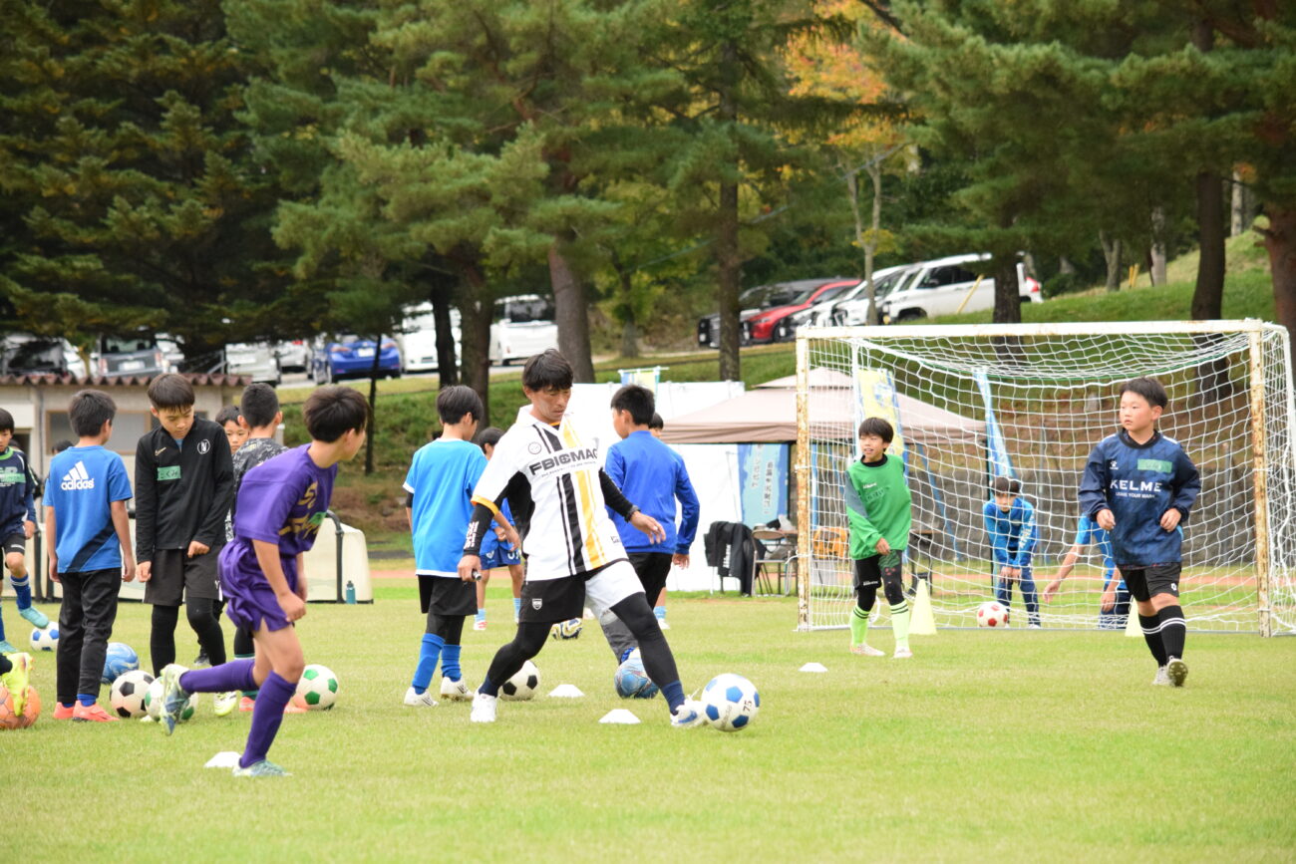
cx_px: 648
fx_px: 5670
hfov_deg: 13.0
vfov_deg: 8.7
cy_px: 432
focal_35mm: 158
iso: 2500
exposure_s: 1/2000
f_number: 5
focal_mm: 105
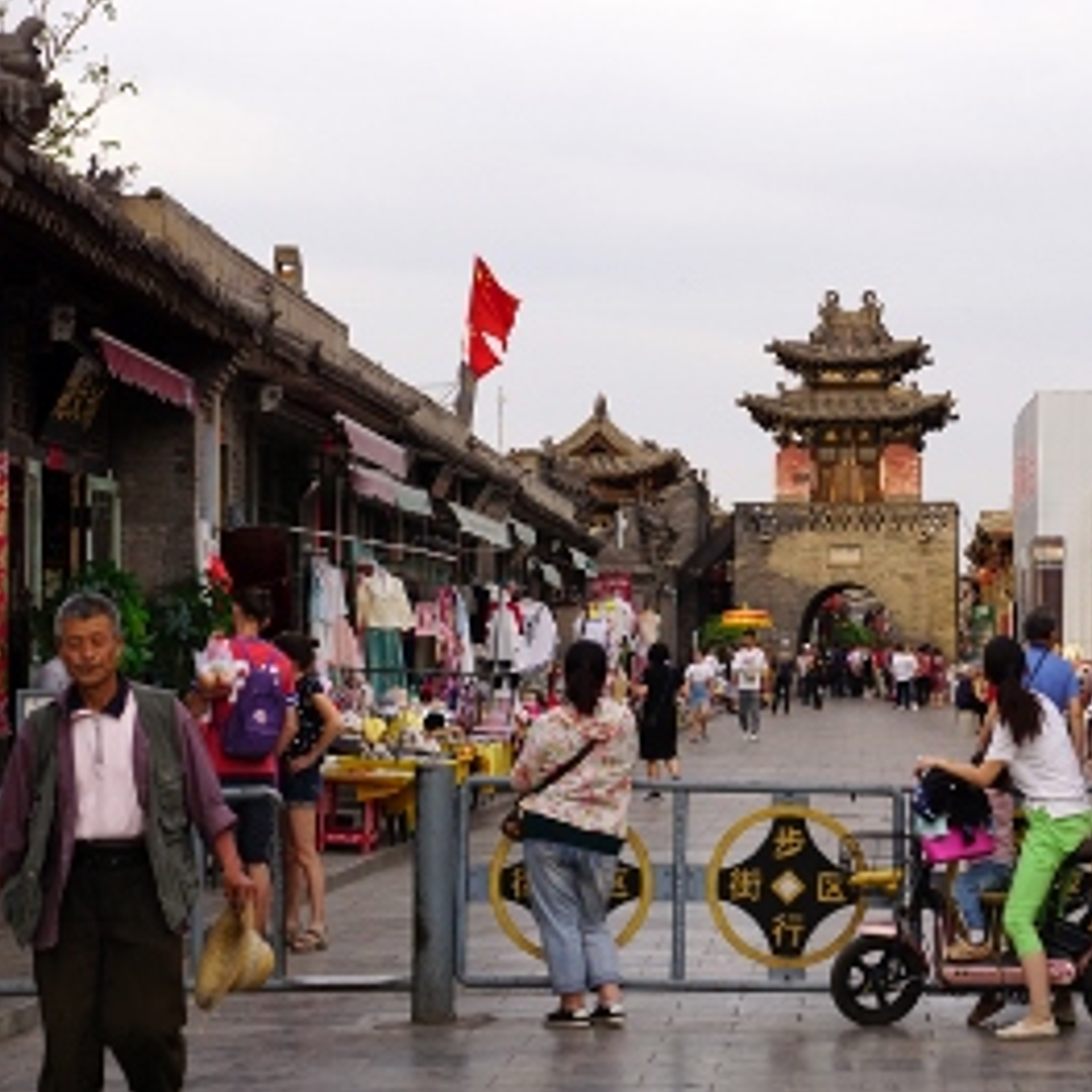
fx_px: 3462
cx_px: 806
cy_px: 550
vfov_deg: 17.9
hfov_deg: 17.8
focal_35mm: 97
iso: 100
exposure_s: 1/100
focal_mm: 50
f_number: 7.1
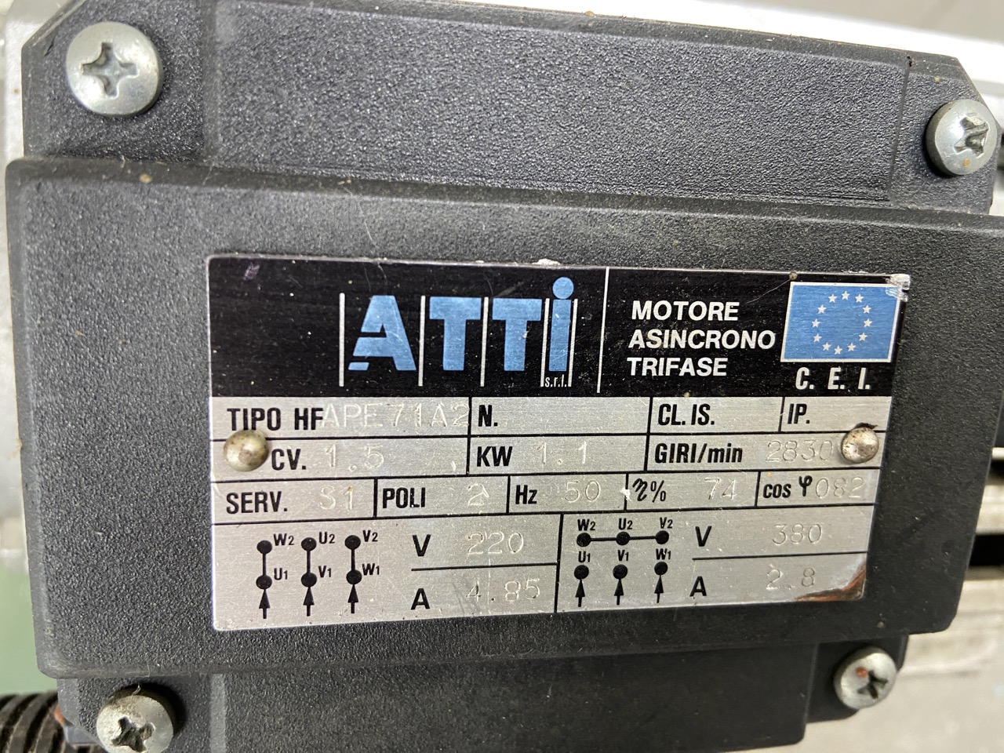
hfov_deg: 67.3
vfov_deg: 53.1
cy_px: 376
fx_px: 754
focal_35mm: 26
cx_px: 502
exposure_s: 1/60
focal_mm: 4.25
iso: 250
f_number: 1.8
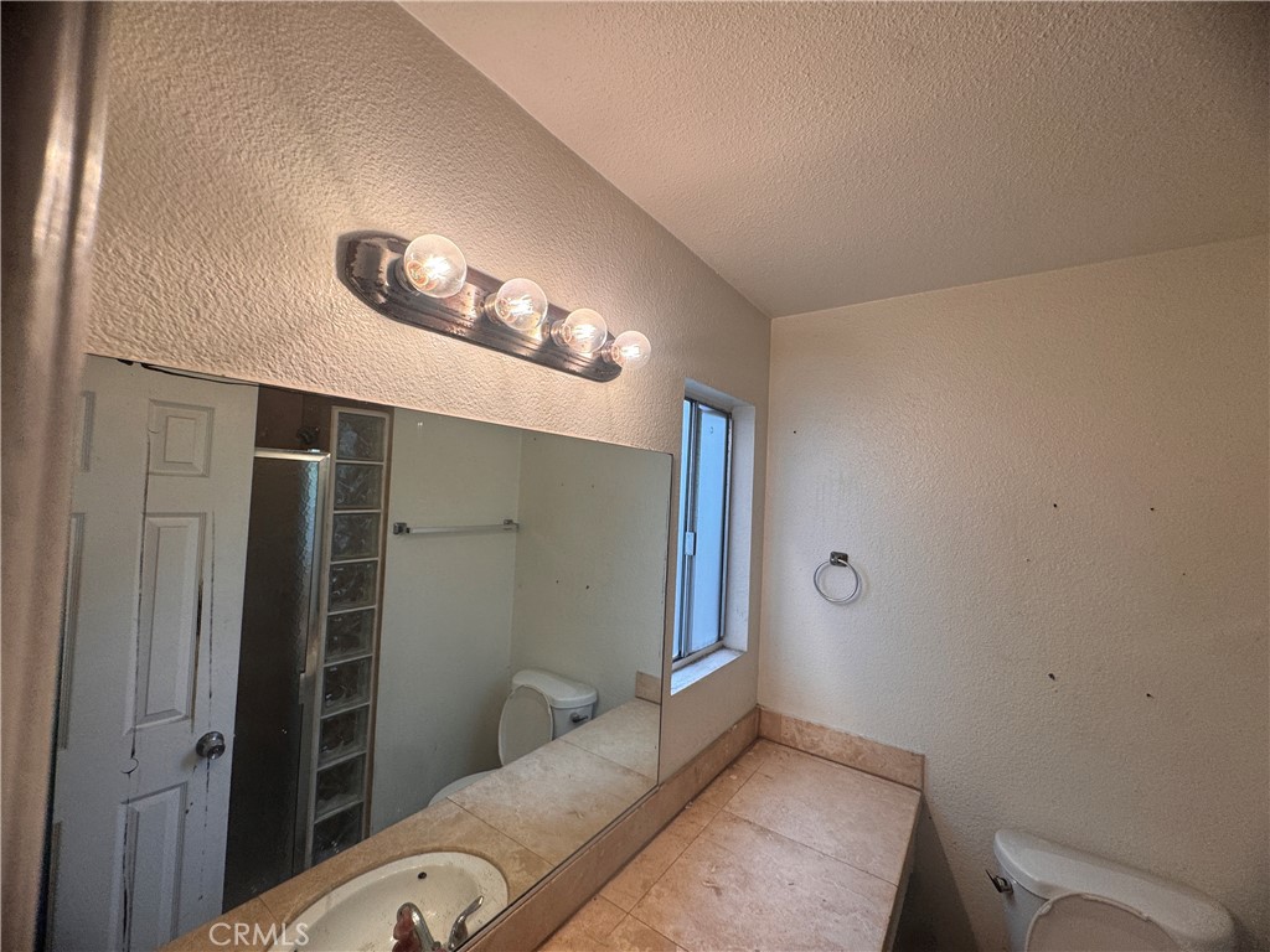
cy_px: 476
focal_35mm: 14
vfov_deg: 85.7
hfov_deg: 102.1
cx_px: 635
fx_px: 514
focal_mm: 2.22
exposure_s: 1/120
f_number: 2.2
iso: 100
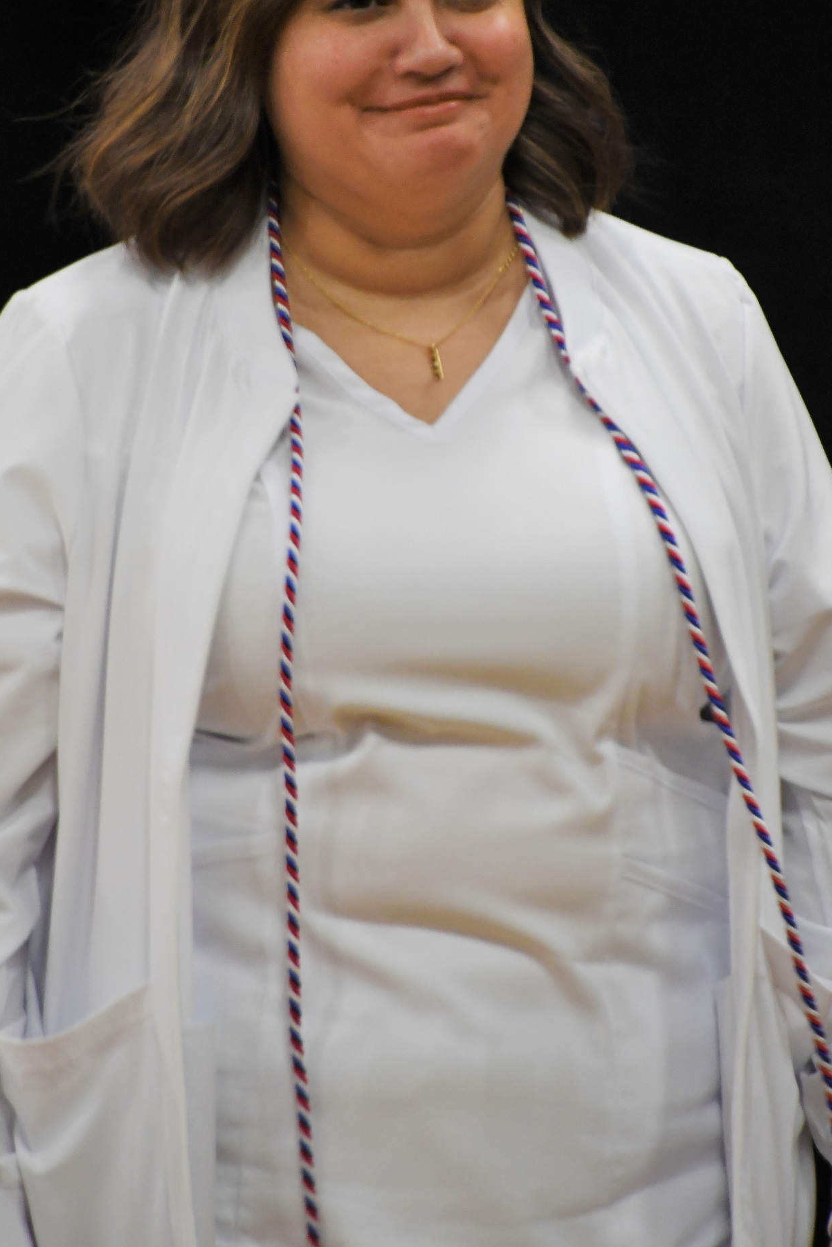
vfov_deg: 3.4
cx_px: 378
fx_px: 21176
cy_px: 438
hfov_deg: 2.3
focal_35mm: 611
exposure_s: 1/80
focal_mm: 300
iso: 1600
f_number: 6.3
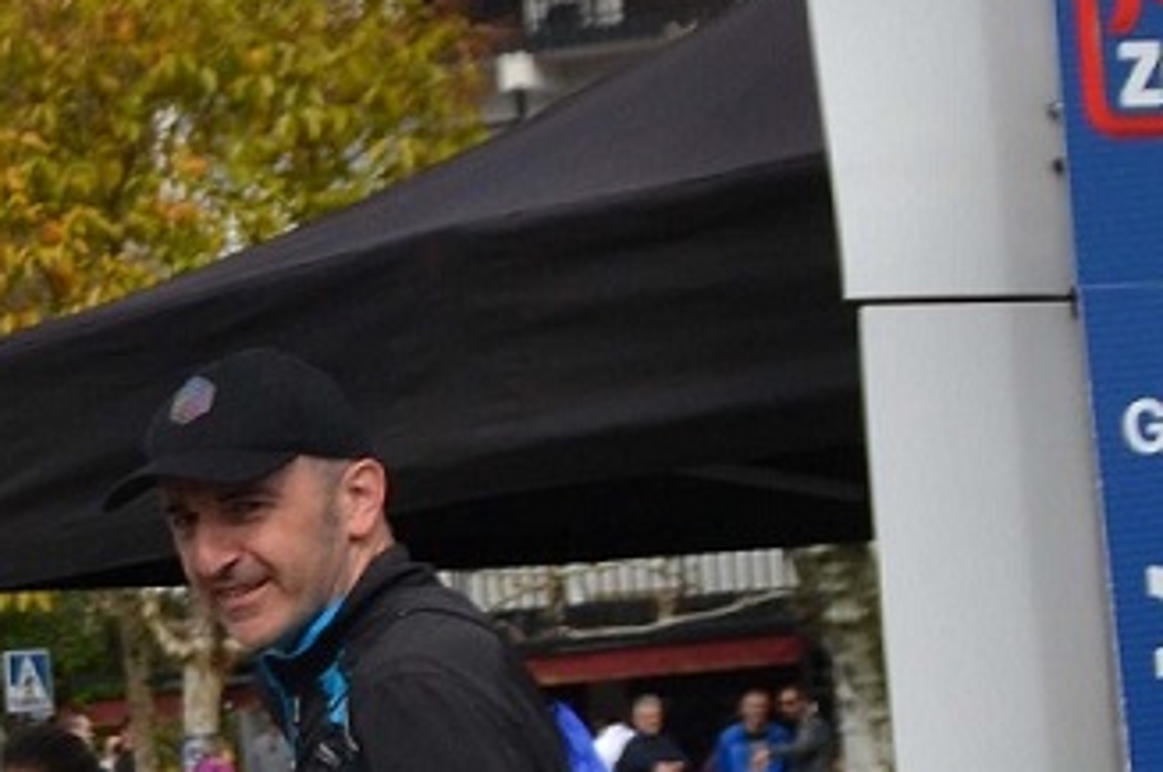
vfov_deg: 7.6
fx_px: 5806
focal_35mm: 180
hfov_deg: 10.6
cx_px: -1110
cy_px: 445
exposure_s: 1/2000
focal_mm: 28
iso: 400
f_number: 7.1
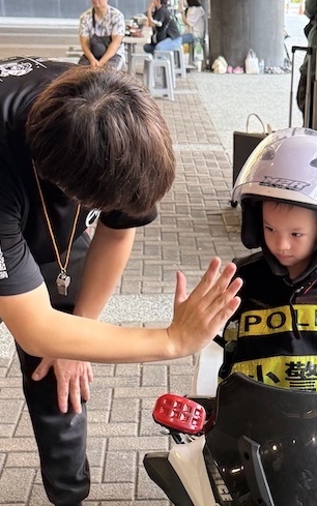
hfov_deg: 24.9
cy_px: 425
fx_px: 718
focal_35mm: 52
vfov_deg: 37.1
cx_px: 146
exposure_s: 1/120
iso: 160
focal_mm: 6.76
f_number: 1.78
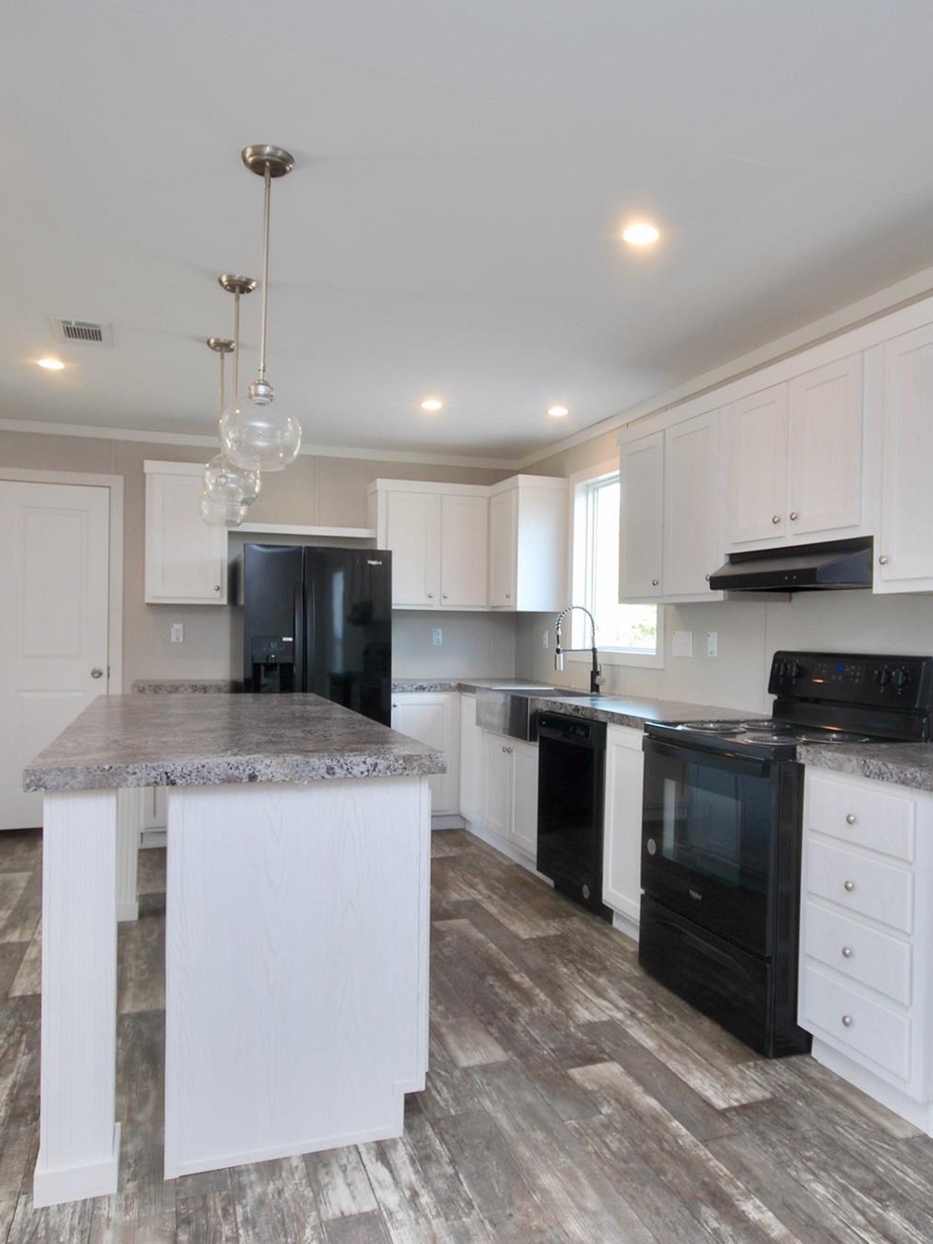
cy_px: 622
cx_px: 495
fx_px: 912
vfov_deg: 68.6
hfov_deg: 54.2
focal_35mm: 25
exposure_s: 1/40
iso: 200
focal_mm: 11.5
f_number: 4.5
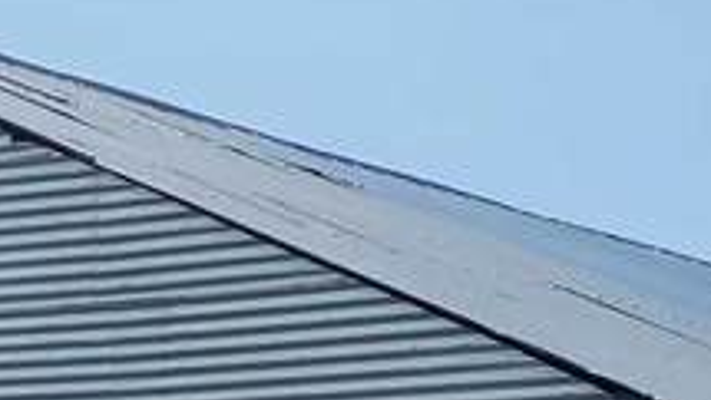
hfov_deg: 12.6
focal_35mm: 169
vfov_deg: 7.0
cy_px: 664
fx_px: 3187
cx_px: 734
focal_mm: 4.25
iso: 32
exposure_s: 1/5495
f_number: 1.8
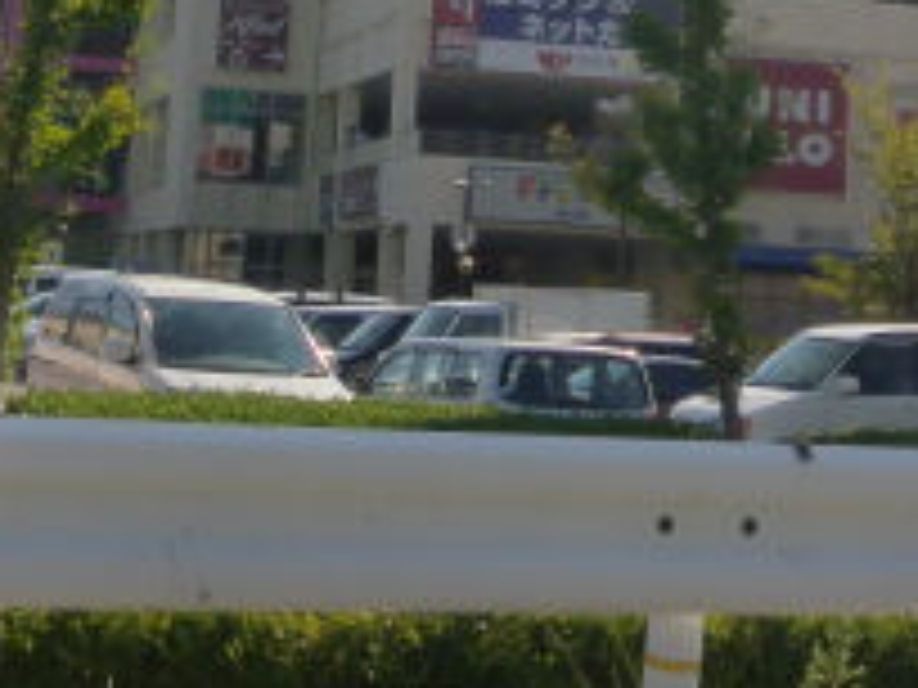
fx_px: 2997
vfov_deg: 12.5
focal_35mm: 113
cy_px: -337
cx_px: 428
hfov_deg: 17.4
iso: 64
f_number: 9.1
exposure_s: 1/200
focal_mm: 6.51
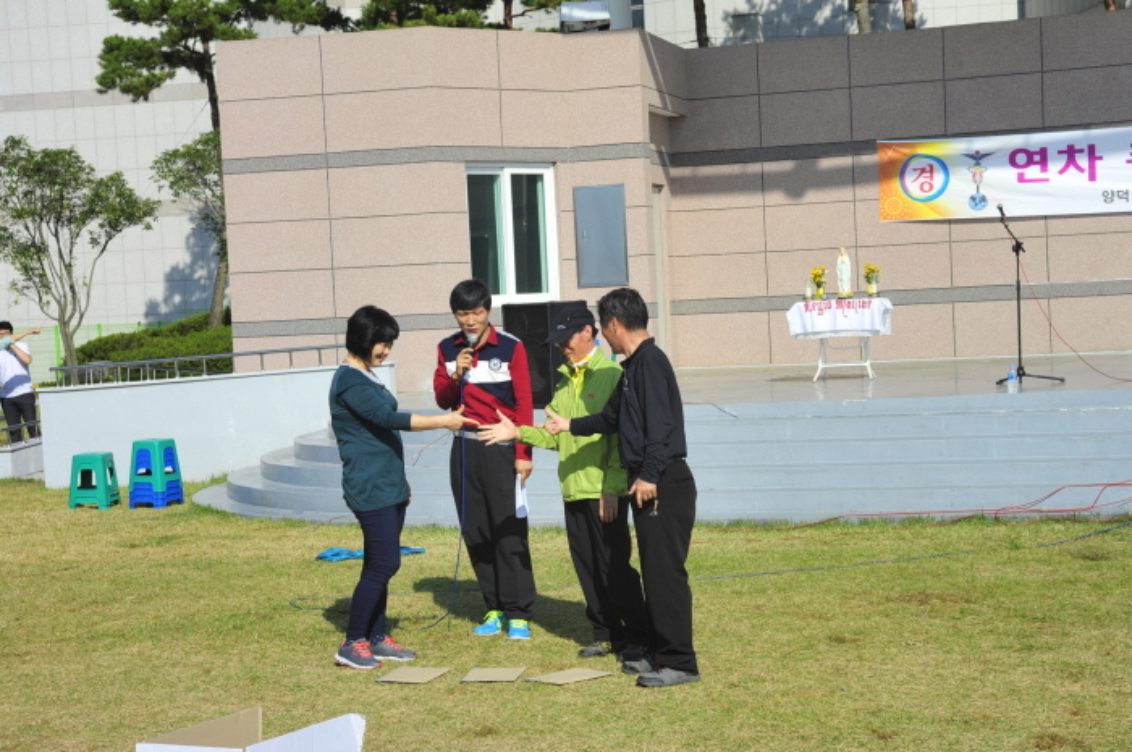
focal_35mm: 70
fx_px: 2199
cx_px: 566
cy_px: 376
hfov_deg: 28.9
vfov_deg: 19.4
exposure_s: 1/320
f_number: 11
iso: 200
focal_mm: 70
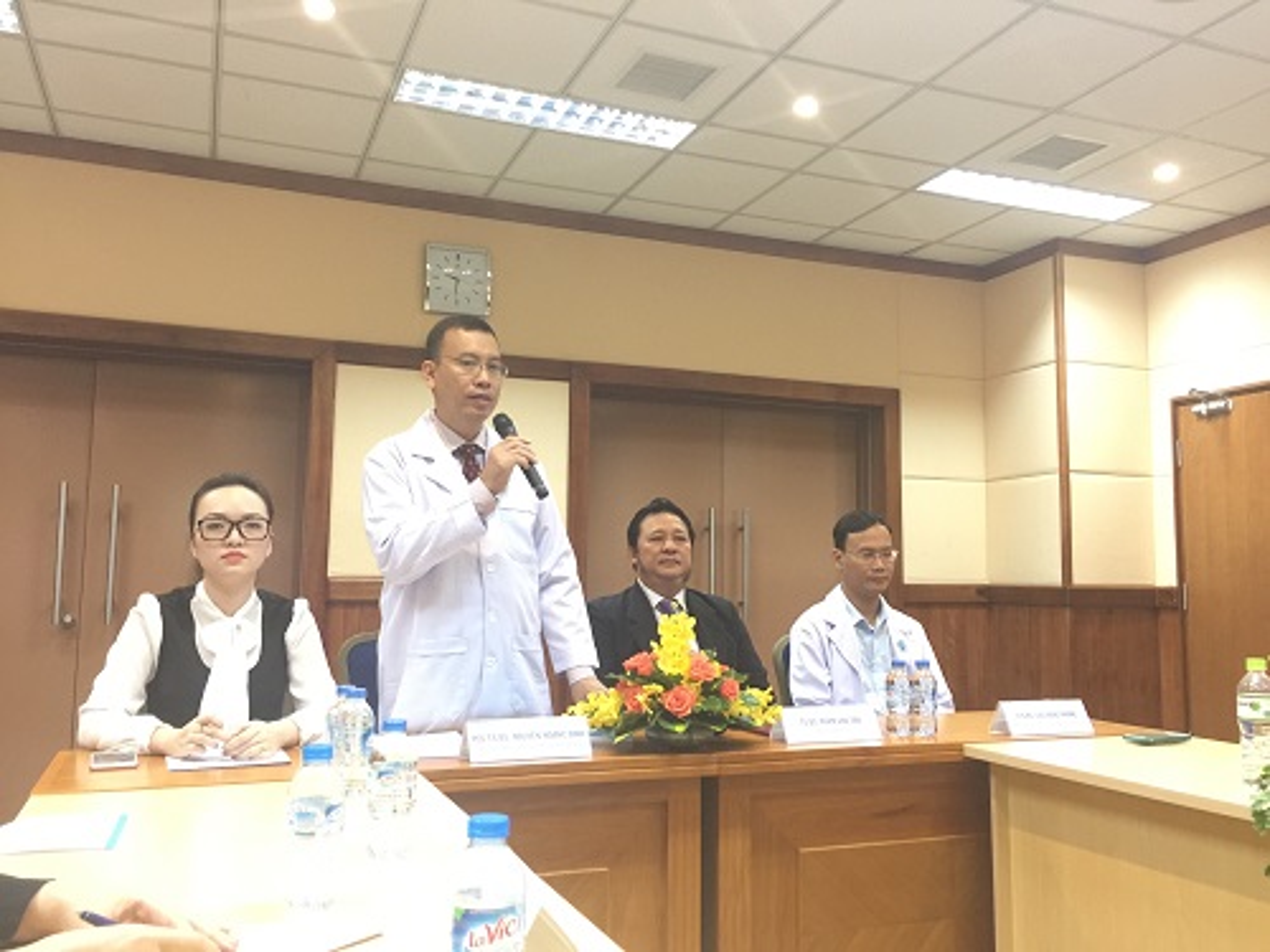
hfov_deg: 61.7
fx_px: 1064
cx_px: 635
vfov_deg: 48.2
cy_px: 476
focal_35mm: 29
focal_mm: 4.15
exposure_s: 1/10
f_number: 2.2
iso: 125
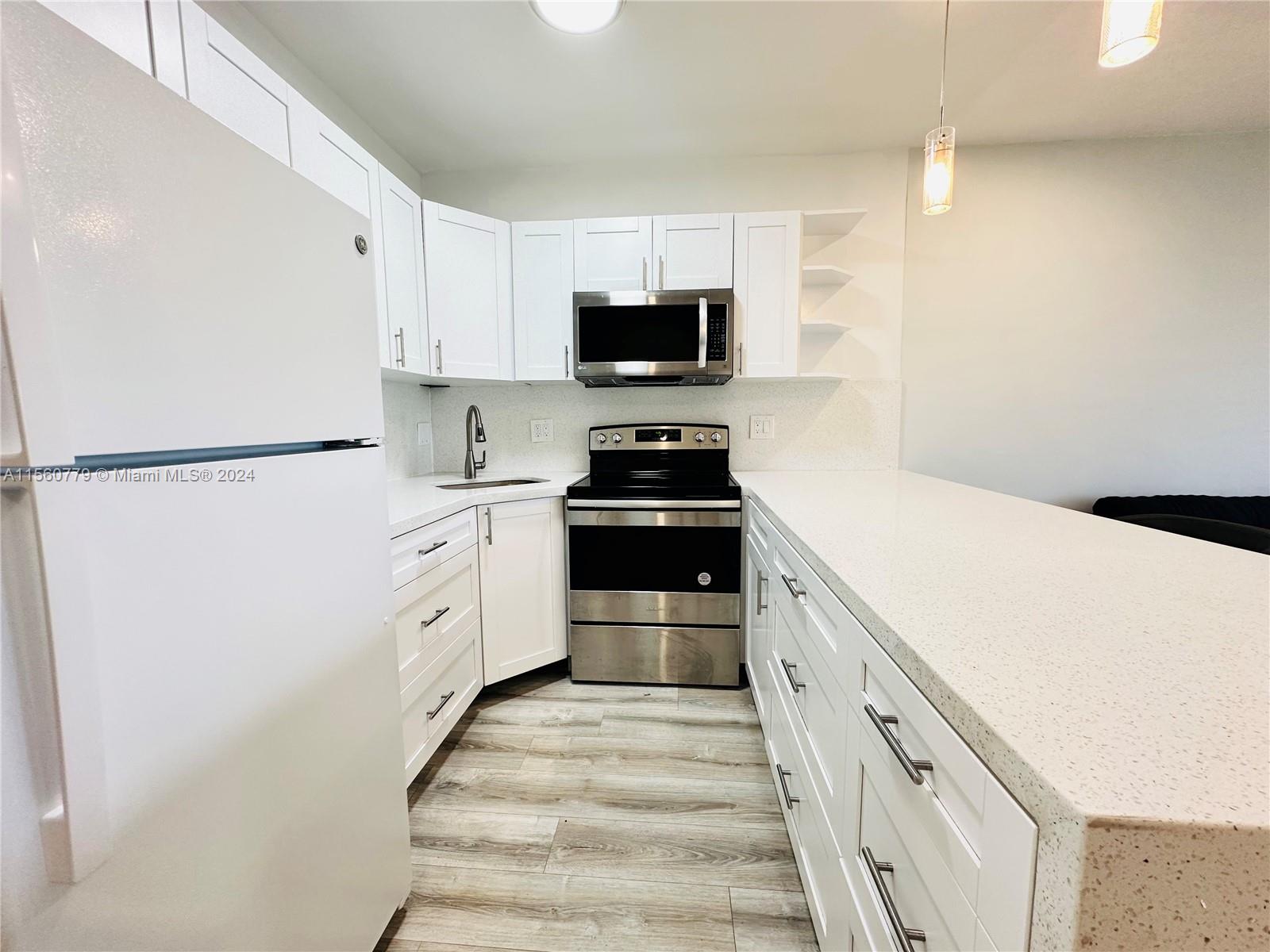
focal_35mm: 14
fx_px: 514
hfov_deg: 102.1
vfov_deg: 85.7
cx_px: 635
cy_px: 476
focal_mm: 2.22
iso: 200
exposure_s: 1/60
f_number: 2.2
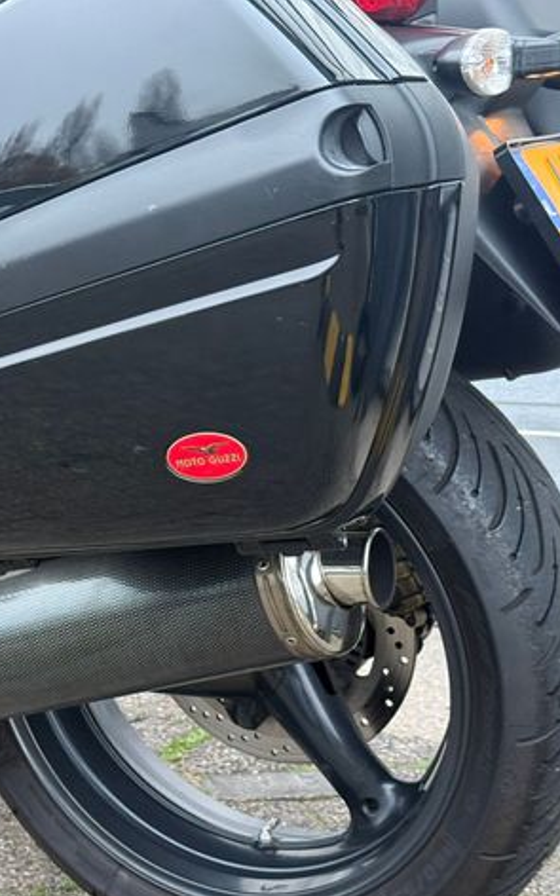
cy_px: 454
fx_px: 1685
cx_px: 0
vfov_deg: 29.8
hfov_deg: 18.4
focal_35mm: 69
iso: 250
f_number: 1.78
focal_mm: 6.76
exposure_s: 1/42
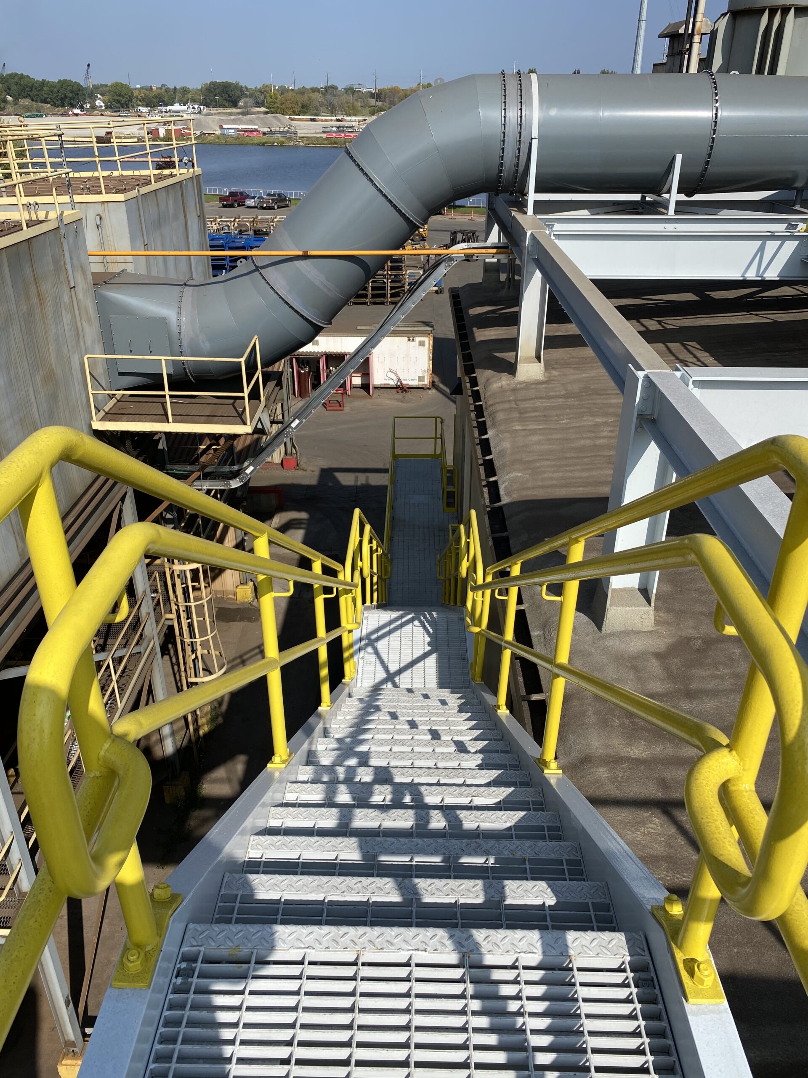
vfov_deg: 67.3
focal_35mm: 26
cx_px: 404
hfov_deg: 53.1
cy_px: 539
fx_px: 809
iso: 32
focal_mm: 4.25
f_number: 1.8
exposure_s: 1/3610
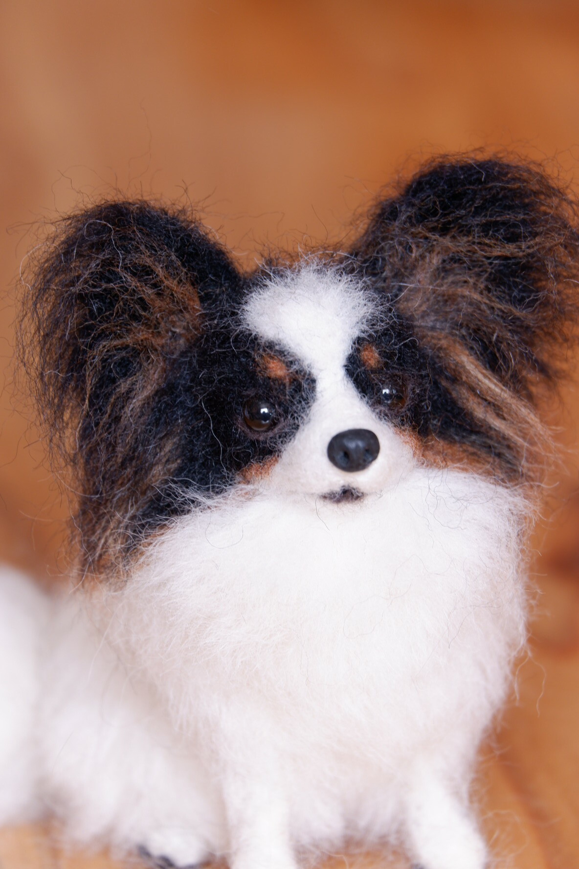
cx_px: 290
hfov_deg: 5.1
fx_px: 6561
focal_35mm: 272
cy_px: 434
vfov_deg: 7.6
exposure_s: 1/17
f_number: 6.4
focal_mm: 181.9
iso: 320
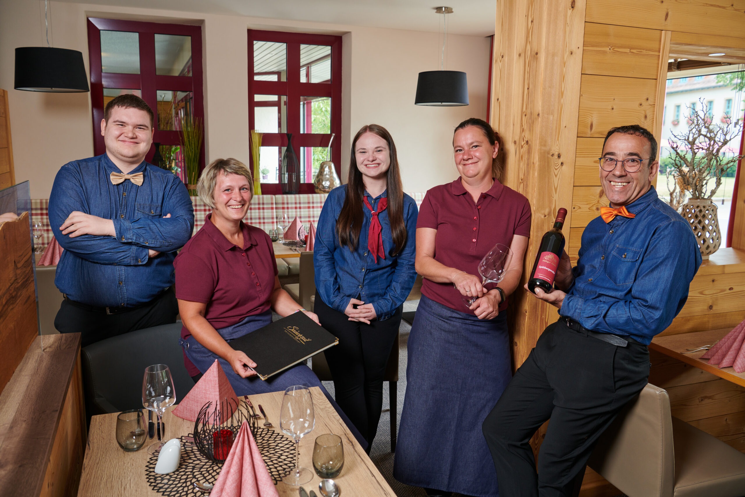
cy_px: 248
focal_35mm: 30
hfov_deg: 61.9
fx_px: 621
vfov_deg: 43.6
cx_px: 372
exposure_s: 1/30
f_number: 5.6
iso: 200
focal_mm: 30
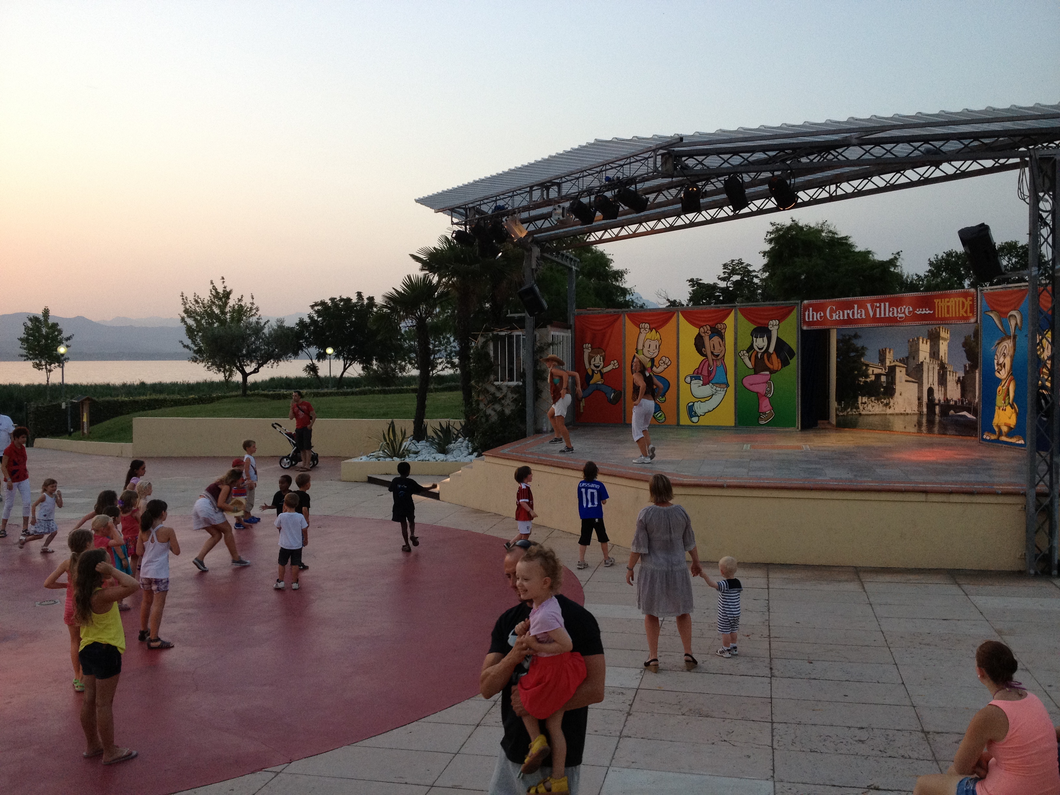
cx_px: 530
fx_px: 1072
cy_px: 398
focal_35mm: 35
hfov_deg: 52.6
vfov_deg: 40.7
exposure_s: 1/120
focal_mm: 4.28
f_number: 2.4
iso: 100
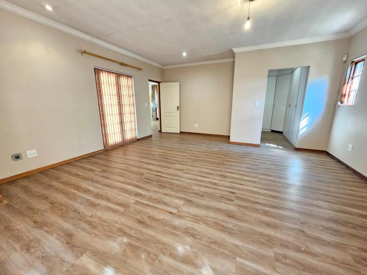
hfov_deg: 106.2
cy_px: 138
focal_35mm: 13
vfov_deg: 89.9
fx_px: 138
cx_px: 184
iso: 500
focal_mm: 2.2
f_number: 2.2
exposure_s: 1/33
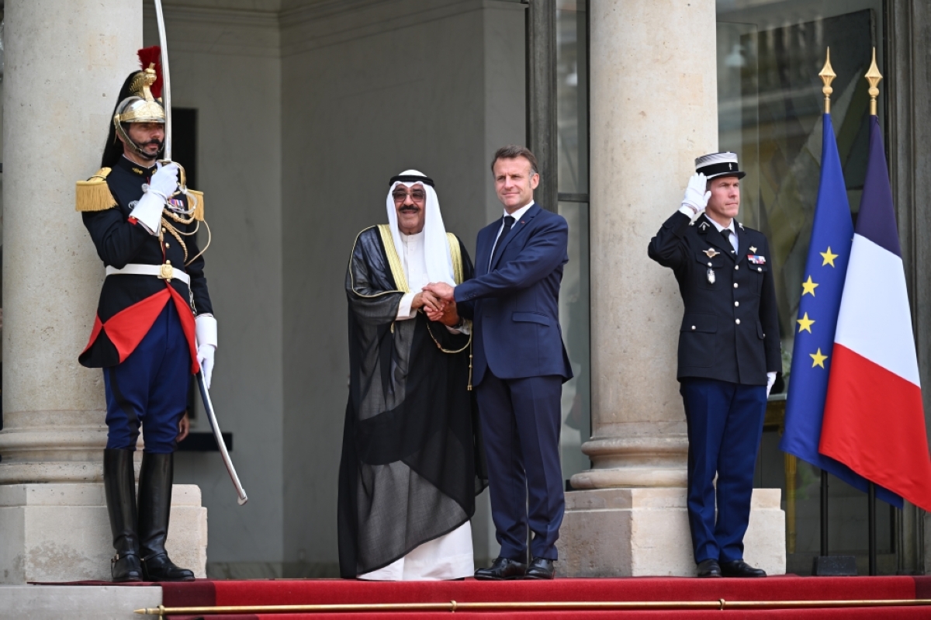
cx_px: 466
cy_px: 310
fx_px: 3877
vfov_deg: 9.1
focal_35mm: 150
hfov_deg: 13.7
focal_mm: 150
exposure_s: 1/320
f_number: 2.8
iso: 64
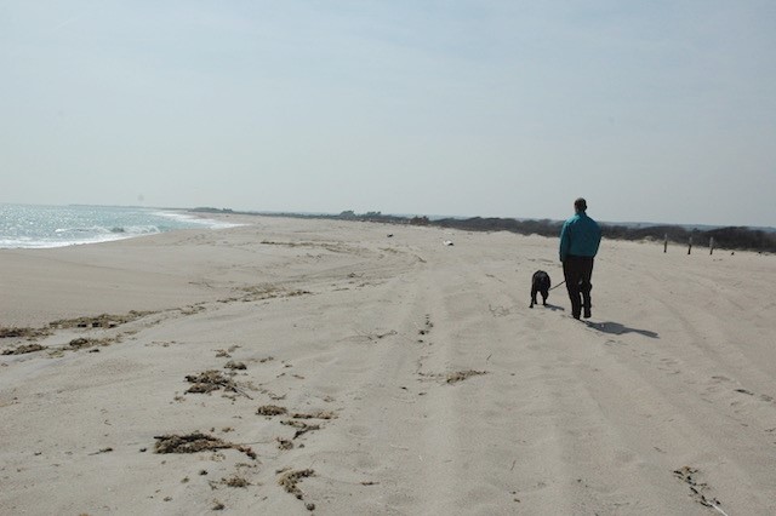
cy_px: 258
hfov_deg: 47.9
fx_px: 873
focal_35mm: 40
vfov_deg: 33.0
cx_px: 388
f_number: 10
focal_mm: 27
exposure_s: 1/3200
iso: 800
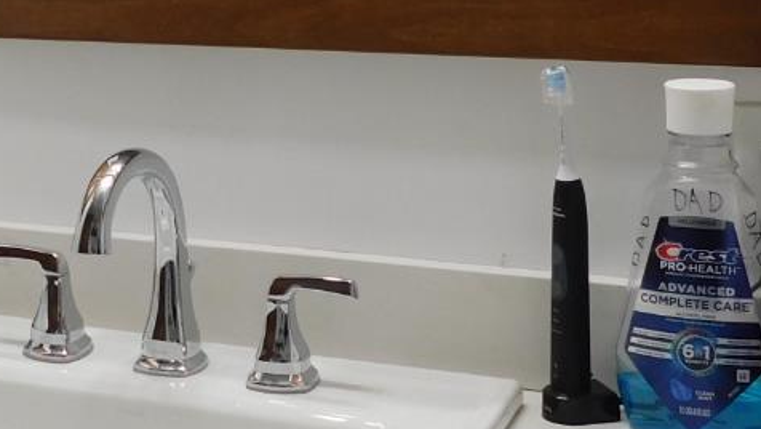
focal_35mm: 79
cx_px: 77
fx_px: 1594
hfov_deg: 26.0
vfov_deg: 14.9
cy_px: -63
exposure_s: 1/100
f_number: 3
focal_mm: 4
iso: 125
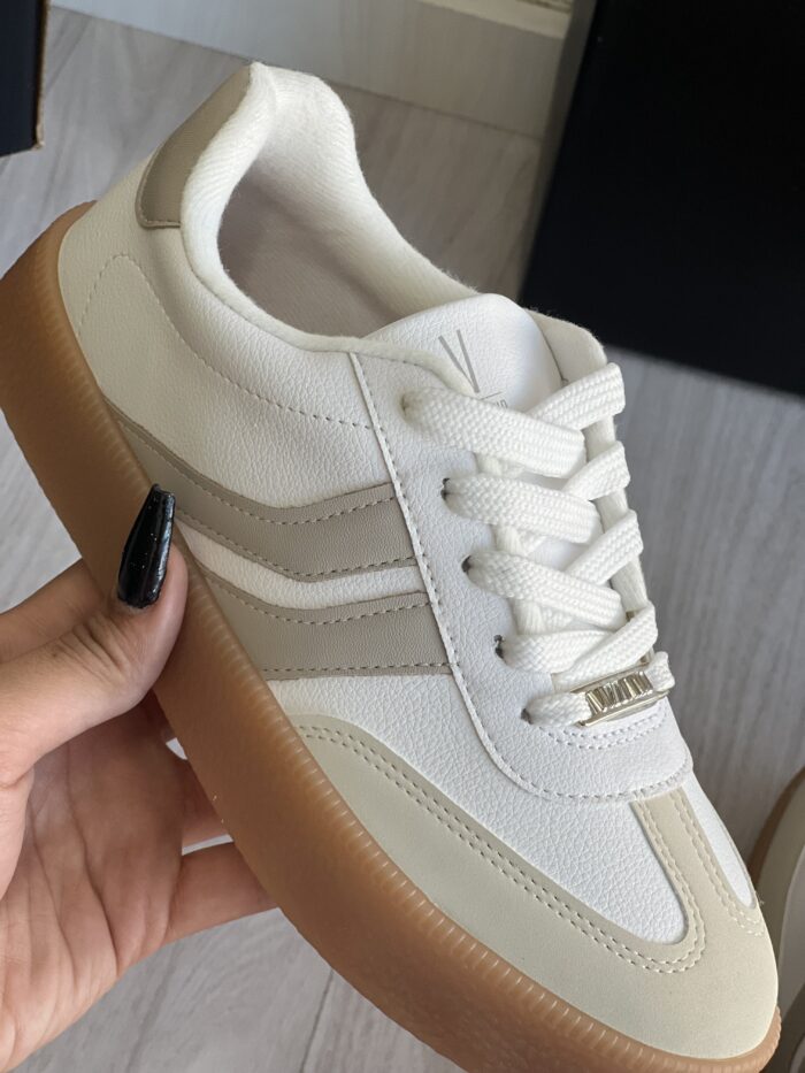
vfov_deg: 25.3
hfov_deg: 19.1
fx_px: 2387
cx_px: 402
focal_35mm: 77
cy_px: 536
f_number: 2.8
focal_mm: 9
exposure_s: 1/120
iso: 100
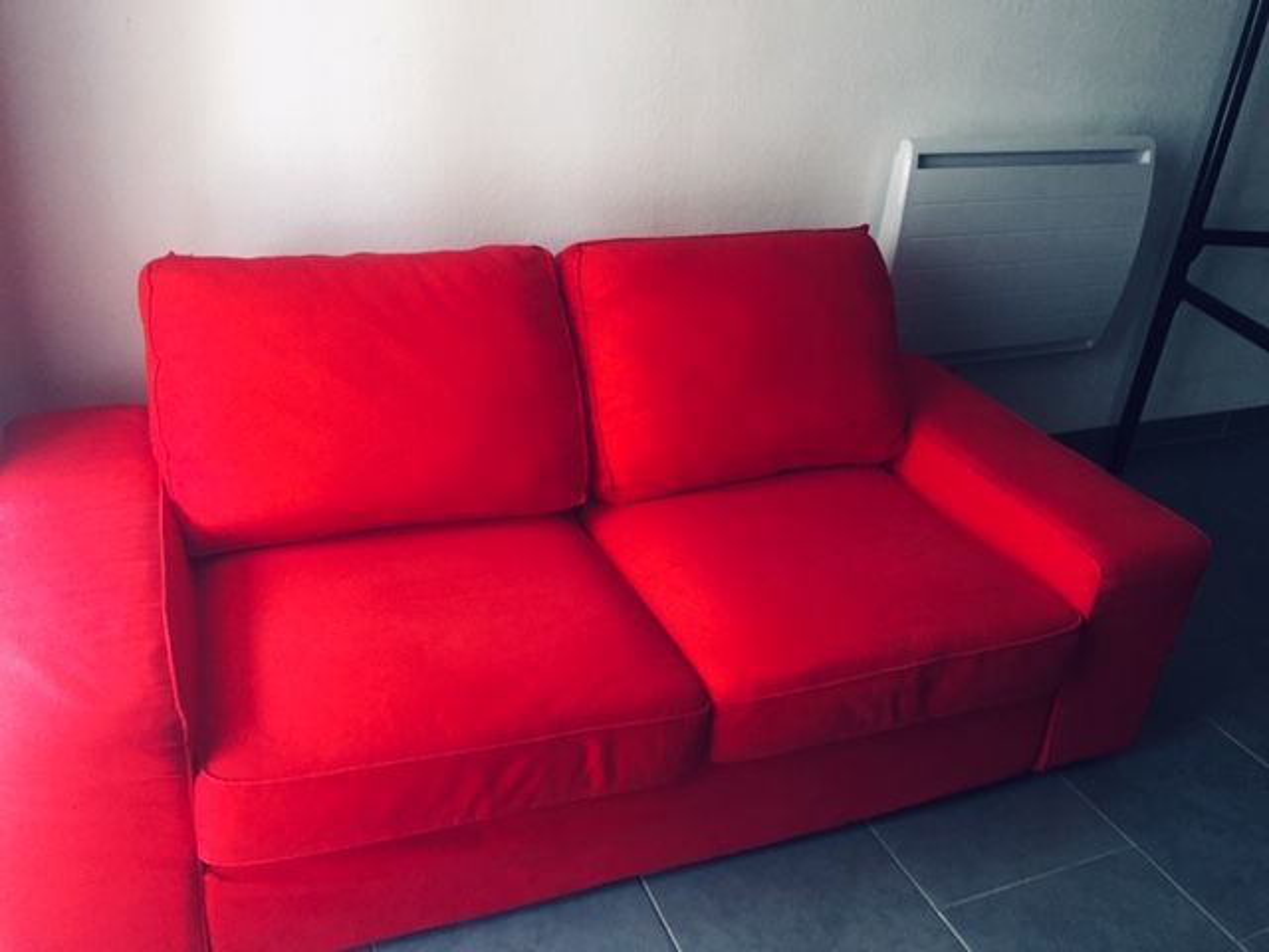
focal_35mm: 29
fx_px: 1063
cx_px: 634
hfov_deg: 61.7
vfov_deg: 48.2
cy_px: 476
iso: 250
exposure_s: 1/33
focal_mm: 4.15
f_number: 2.2
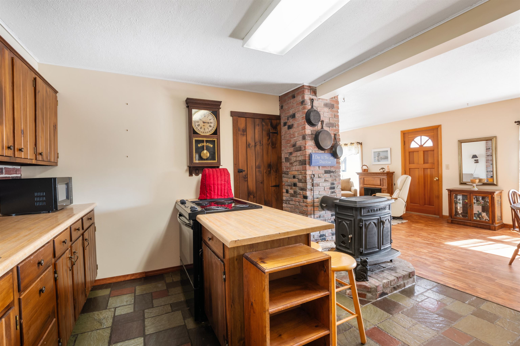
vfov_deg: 77.3
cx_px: 260
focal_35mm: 15
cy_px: 173
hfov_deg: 100.4
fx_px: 217
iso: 64
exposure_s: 1/1.25
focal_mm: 10
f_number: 8
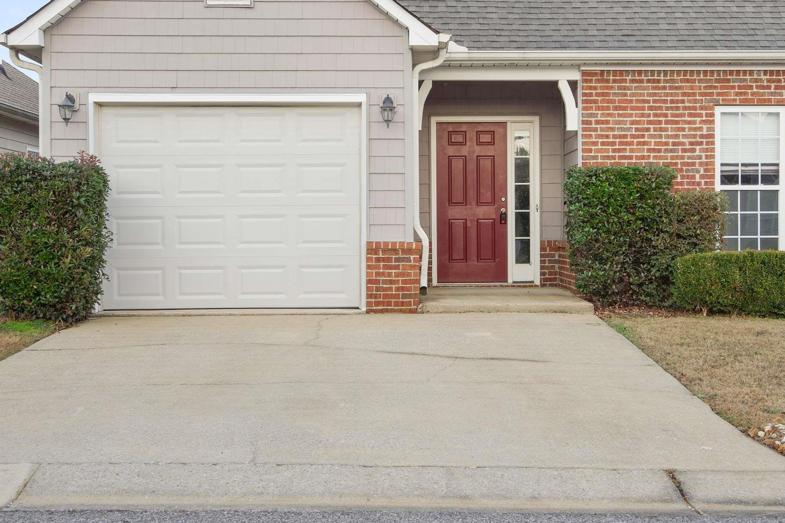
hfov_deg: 35.0
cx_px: 449
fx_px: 1243
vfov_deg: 23.7
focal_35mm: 57
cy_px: 209
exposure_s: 1/8
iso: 250
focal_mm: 34
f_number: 9
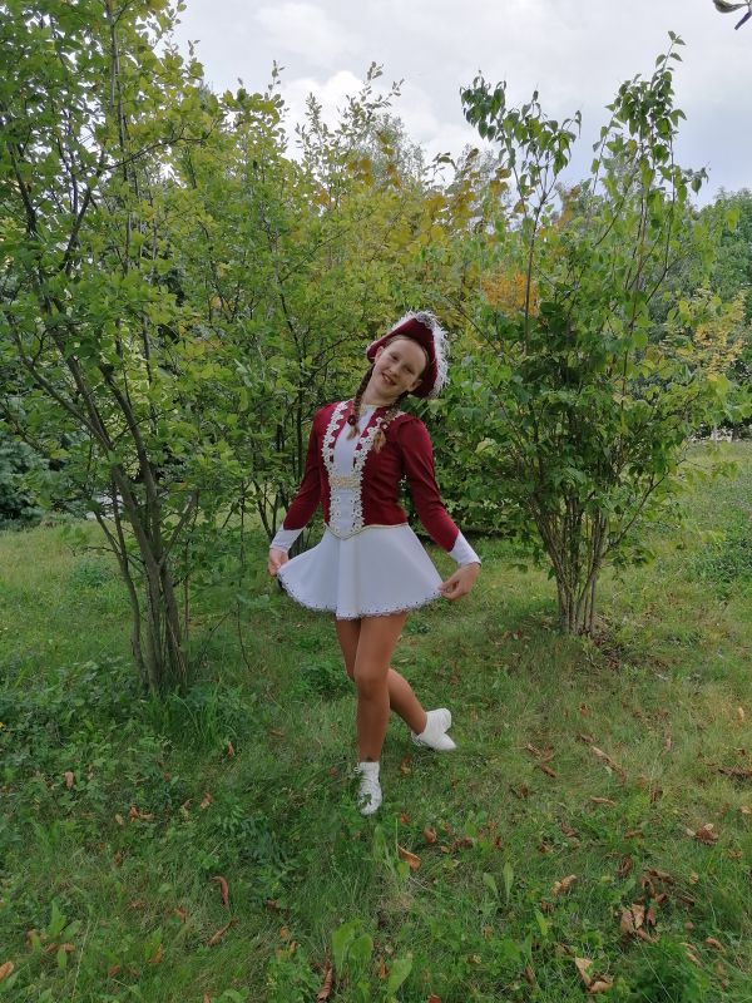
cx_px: 376
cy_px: 502
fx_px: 782
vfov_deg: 65.3
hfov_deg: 51.4
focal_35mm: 27
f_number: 1.8
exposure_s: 1/546
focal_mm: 4.75
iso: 50
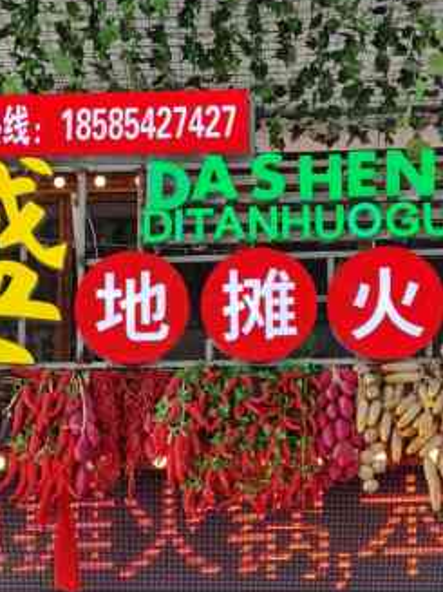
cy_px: 528
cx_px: 123
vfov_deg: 24.6
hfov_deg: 19.0
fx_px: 1315
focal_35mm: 77
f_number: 1.6
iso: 50
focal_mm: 5.56
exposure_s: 1/714
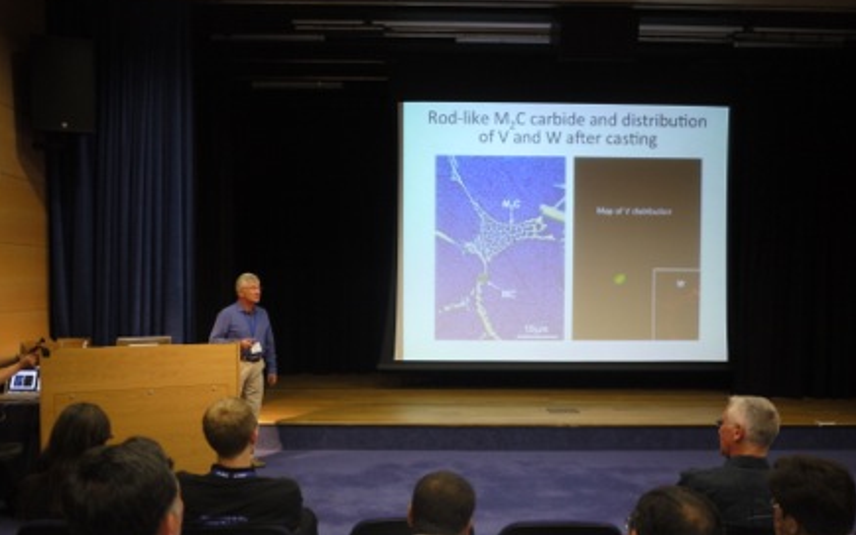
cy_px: 311
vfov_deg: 41.7
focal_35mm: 30
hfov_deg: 62.9
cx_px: 431
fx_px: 700
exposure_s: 1/40
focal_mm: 14
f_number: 2.5
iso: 400
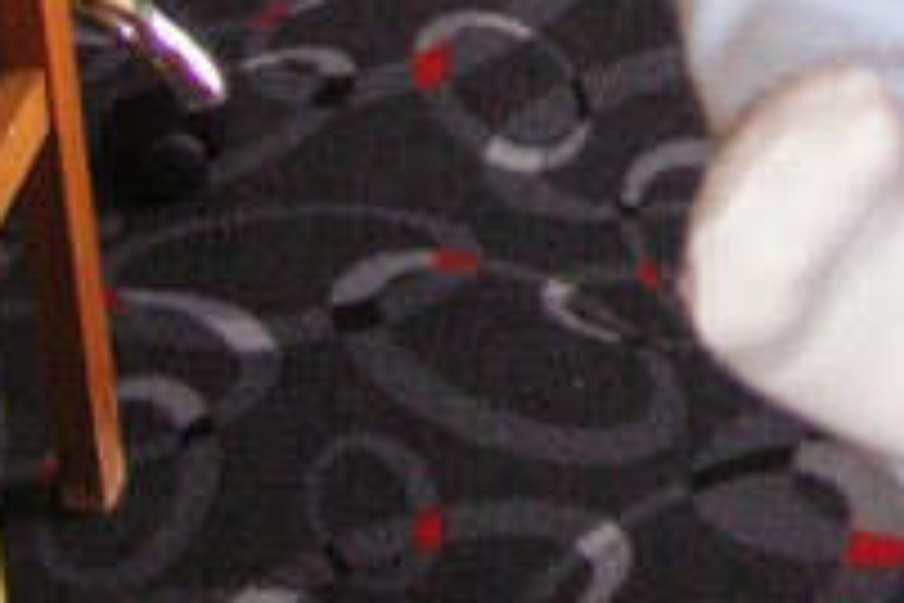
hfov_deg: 13.0
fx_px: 3842
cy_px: -477
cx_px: 1142
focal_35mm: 153
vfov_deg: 8.6
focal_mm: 6.1
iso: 160
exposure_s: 1/45
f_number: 2.8
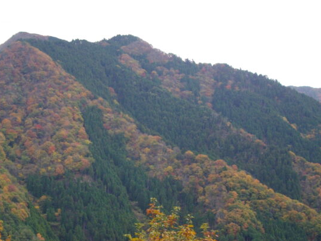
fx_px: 649
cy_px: 149
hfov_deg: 27.6
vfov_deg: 21.0
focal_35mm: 70
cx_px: 106
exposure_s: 1/400
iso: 100
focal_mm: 6.2
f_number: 2.8
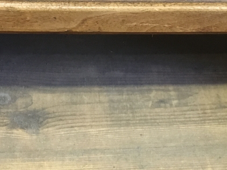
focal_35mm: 69
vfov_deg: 20.0
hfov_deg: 28.2
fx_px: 452
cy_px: 202
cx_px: 103
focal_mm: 4.15
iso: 250
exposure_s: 1/17
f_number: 2.2
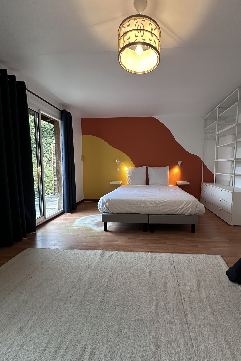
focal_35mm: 15
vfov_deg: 100.4
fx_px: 151
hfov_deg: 76.8
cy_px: 179
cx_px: 138
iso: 320
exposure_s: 1/100
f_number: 2.2
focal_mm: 2.22
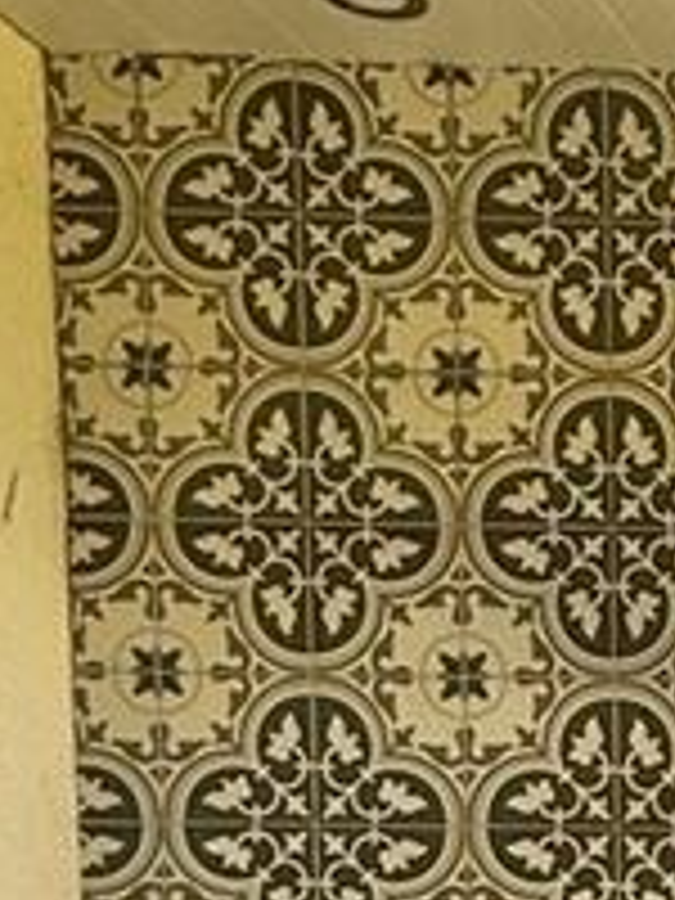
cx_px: 1467
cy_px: 1238
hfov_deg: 14.0
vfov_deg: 20.8
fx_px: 2184
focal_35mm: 84
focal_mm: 2.22
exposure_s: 1/99
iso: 64
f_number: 2.2
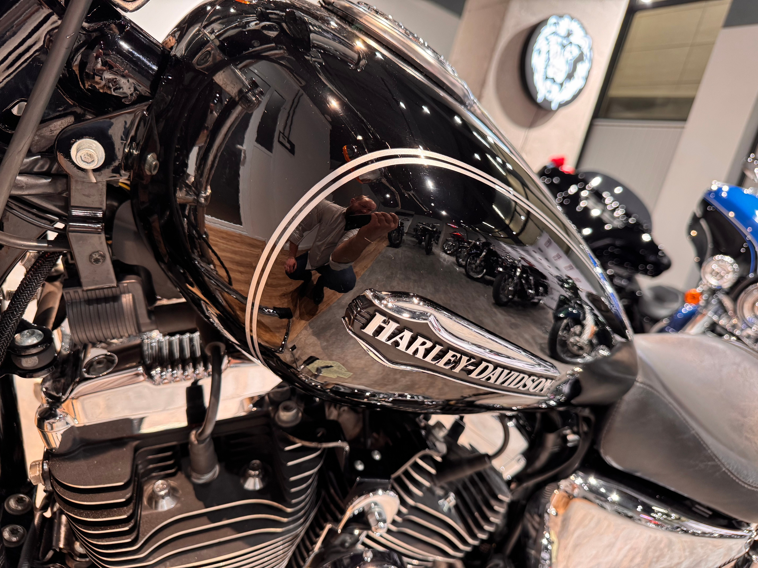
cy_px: 284
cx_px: 379
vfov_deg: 56.8
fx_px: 526
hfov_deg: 71.6
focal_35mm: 24
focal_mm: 6.76
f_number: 1.78
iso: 250
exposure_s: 1/50
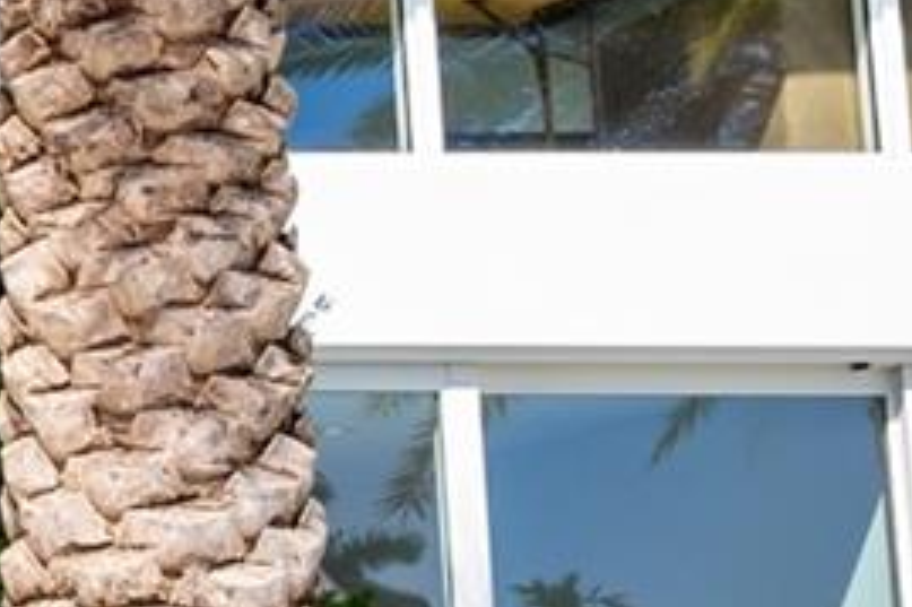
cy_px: 509
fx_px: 3089
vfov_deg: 11.2
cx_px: -1410
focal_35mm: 122
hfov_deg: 12.4
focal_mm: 16
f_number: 8
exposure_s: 1/320
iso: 250
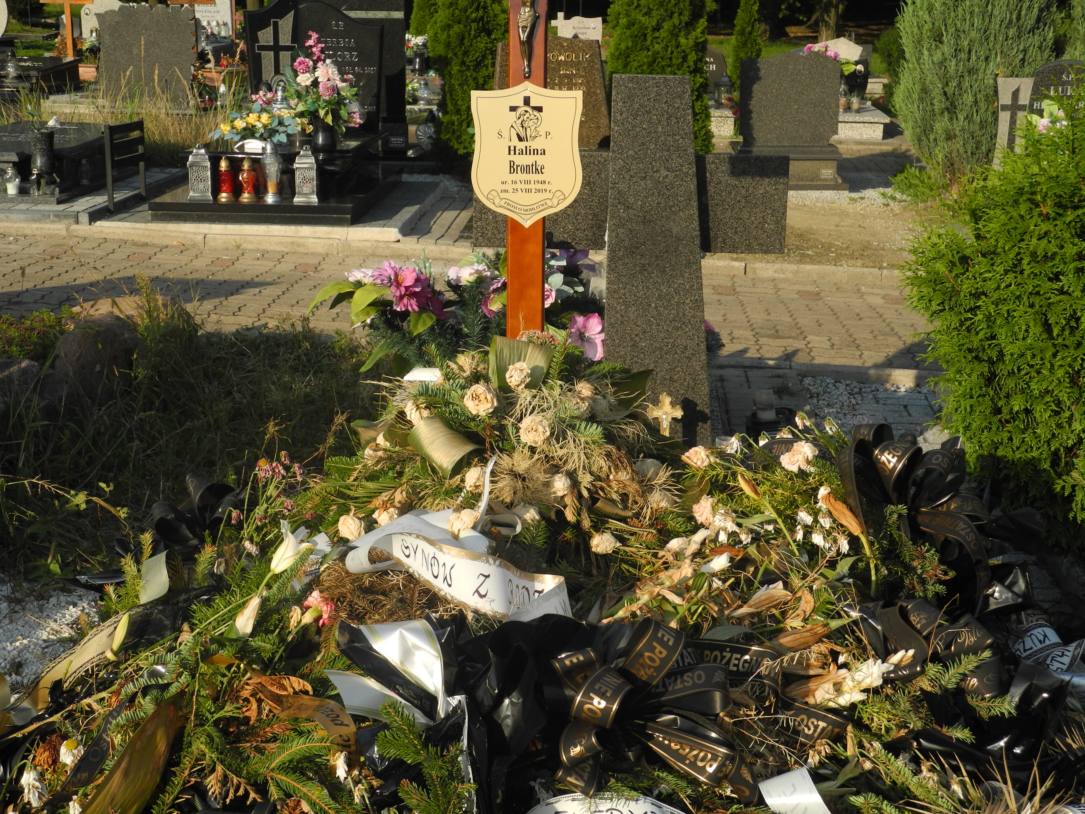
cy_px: 407
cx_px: 542
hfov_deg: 34.9
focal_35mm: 55
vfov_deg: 26.6
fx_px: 1724
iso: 100
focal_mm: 11.8
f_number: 3.5
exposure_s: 1/1000
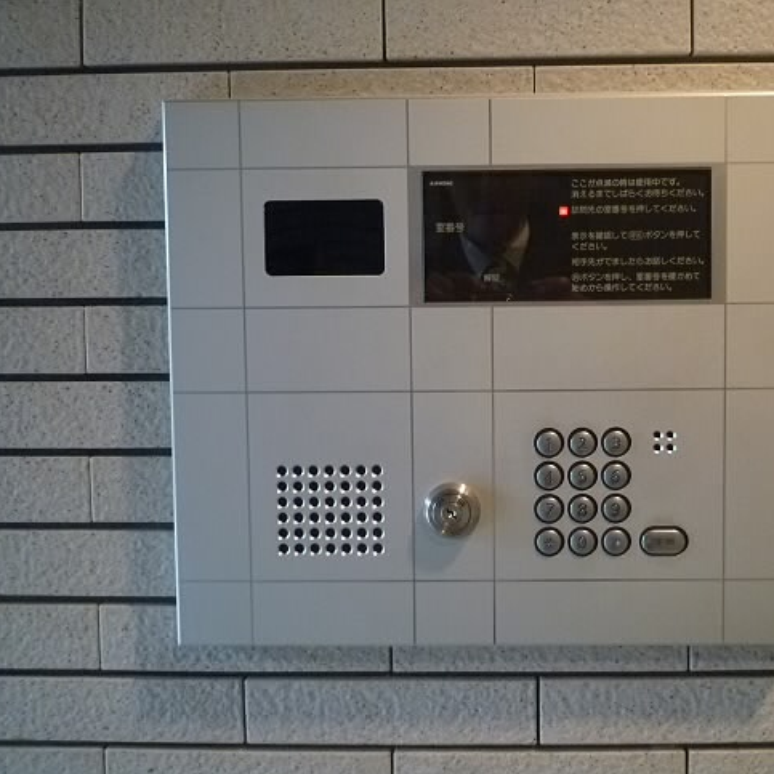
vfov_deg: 51.1
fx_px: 810
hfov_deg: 50.5
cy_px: 366
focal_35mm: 32
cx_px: 490
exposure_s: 1/30
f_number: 2.8
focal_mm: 4.4
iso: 400
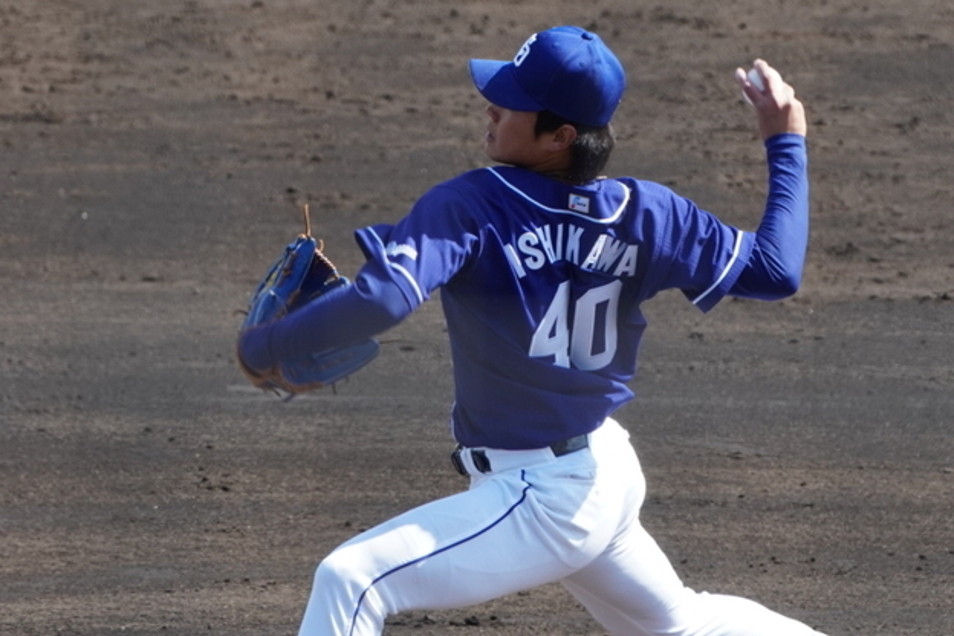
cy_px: 321
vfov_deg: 2.0
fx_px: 17913
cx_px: 560
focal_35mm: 676
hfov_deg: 3.1
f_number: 6.3
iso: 400
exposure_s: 1/800
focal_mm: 234
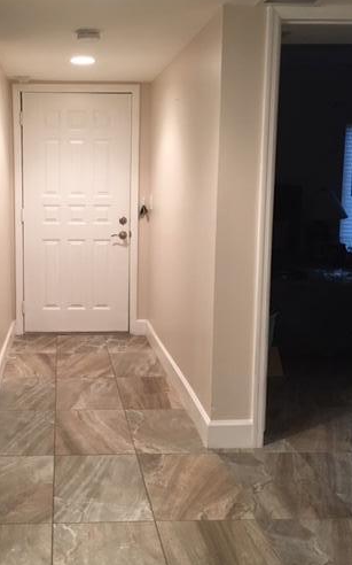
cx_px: 89
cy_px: 264
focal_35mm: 40
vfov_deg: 49.3
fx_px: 615
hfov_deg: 31.4
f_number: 2.2
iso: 160
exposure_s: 1/30
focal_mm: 4.15
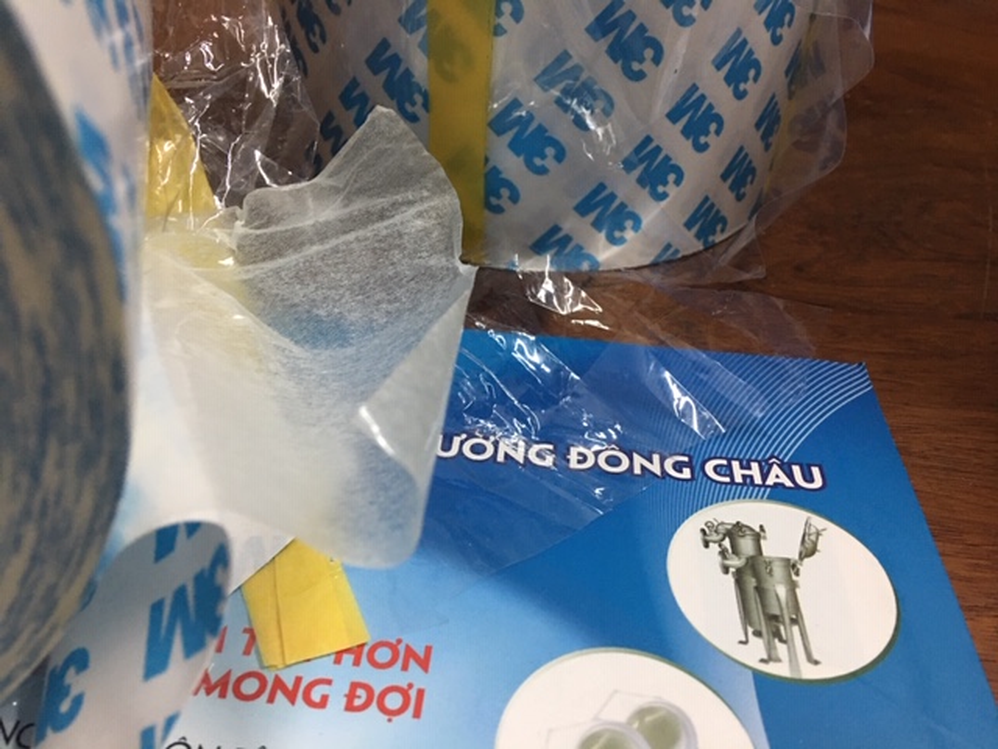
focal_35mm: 29
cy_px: 374
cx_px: 499
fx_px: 836
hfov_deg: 61.7
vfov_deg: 48.2
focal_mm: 4.15
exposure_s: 1/10
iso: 80
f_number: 2.2
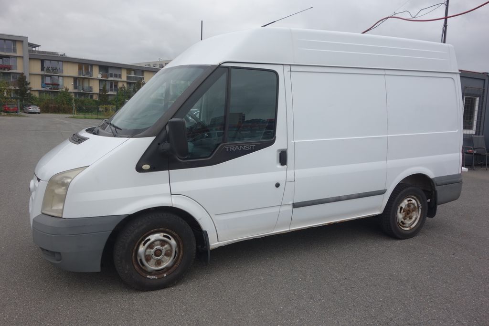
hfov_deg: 65.5
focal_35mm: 28
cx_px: 244
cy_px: 163
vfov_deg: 46.4
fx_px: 380
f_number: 5.6
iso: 125
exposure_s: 1/250
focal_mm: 10.4
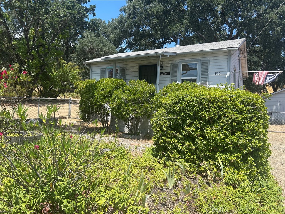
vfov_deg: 53.1
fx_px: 214
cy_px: 107
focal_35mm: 26
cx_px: 142
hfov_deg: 67.3
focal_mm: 5.7
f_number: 1.5
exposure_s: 1/2123
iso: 50
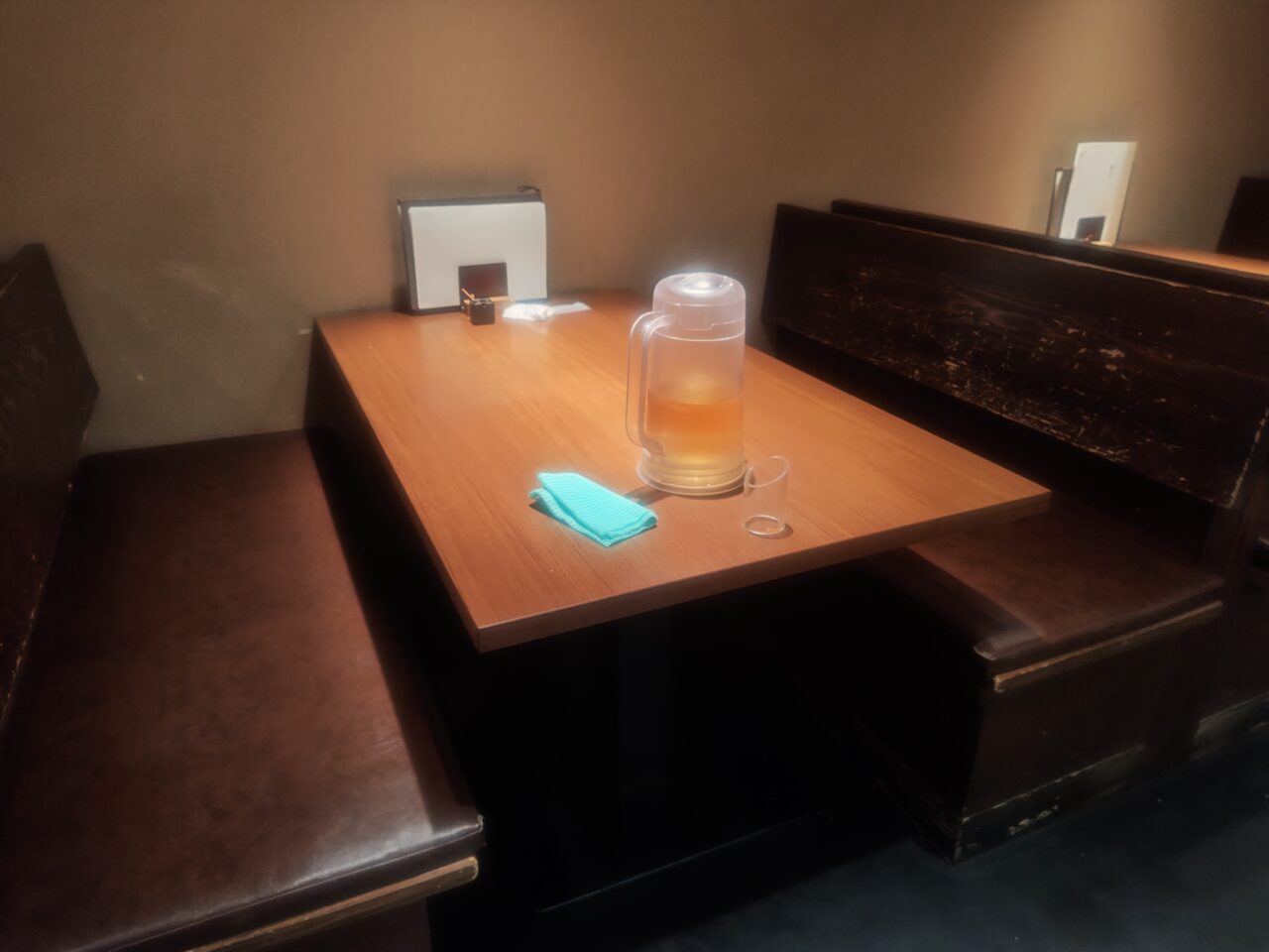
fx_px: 843
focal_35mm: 23
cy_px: 476
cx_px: 634
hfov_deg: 73.9
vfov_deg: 58.9
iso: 770
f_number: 1.9
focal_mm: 5.56
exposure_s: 1/100
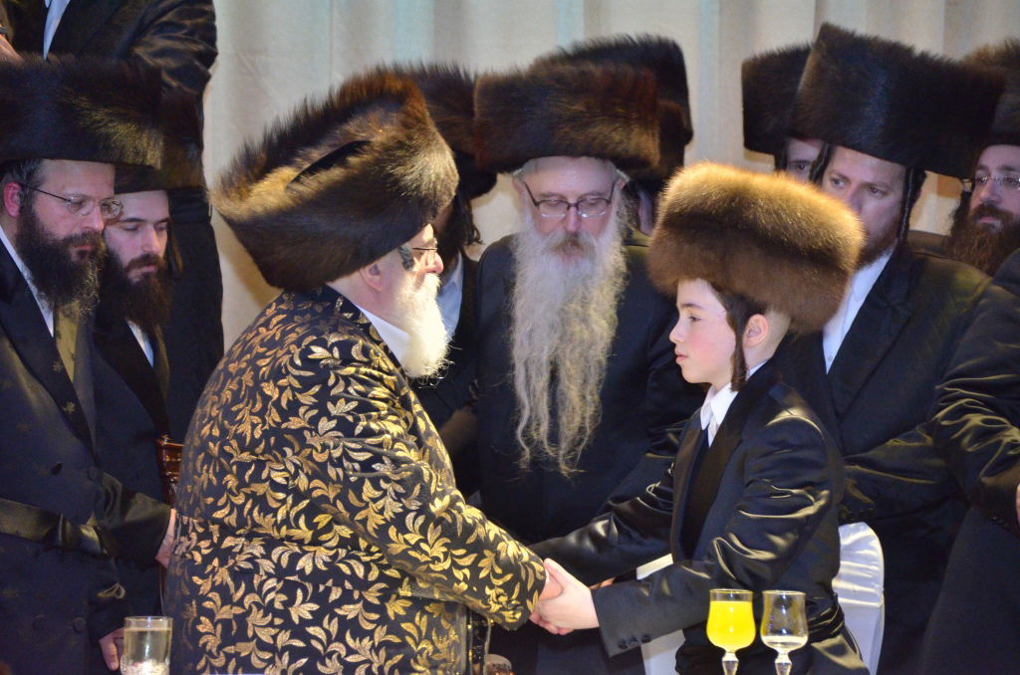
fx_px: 6573
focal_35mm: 232
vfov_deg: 5.9
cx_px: 510
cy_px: 338
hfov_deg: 8.9
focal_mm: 155
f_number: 5.6
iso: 2500
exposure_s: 1/100
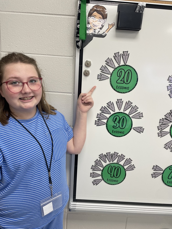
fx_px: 172
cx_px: 86
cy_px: 114
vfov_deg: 67.3
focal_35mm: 26
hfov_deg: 53.1
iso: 100
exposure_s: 1/120
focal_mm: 4.2
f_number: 1.6
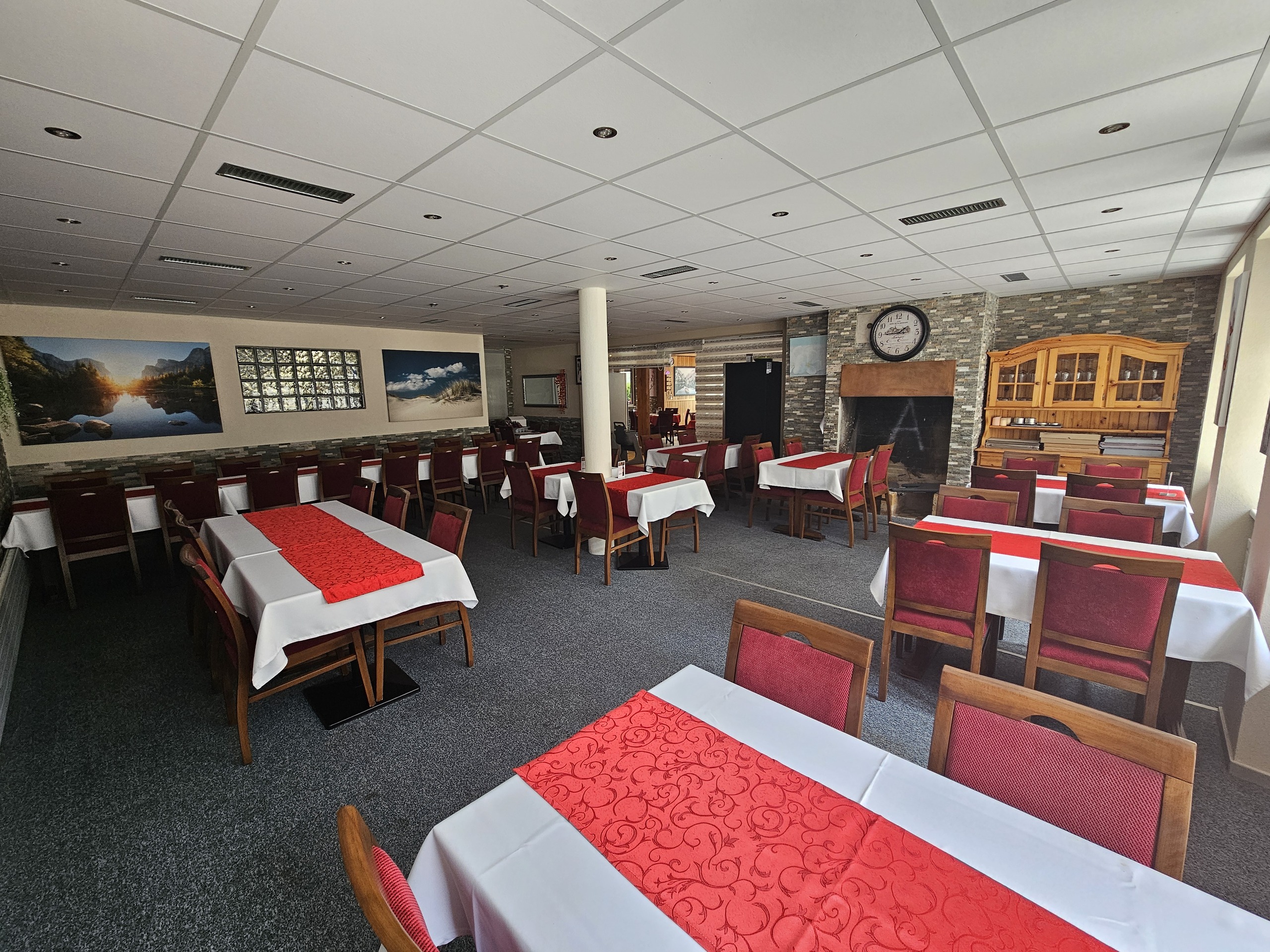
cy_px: 476
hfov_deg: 106.2
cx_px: 635
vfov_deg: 89.9
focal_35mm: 13
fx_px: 477
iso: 64
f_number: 2.2
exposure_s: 1/50
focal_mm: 2.2
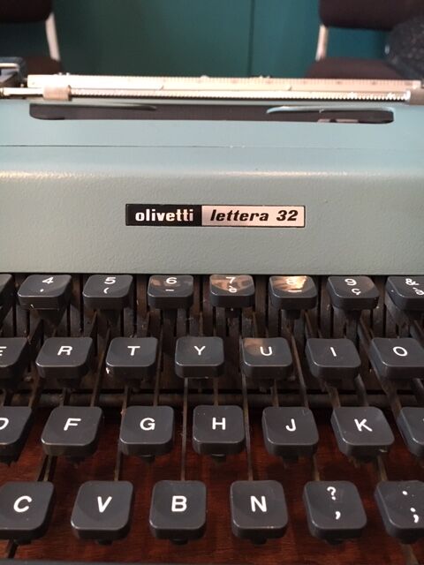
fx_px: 474
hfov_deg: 48.2
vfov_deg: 61.7
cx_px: 212
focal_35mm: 29
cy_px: 282
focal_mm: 4.15
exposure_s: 1/17
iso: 250
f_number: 2.2
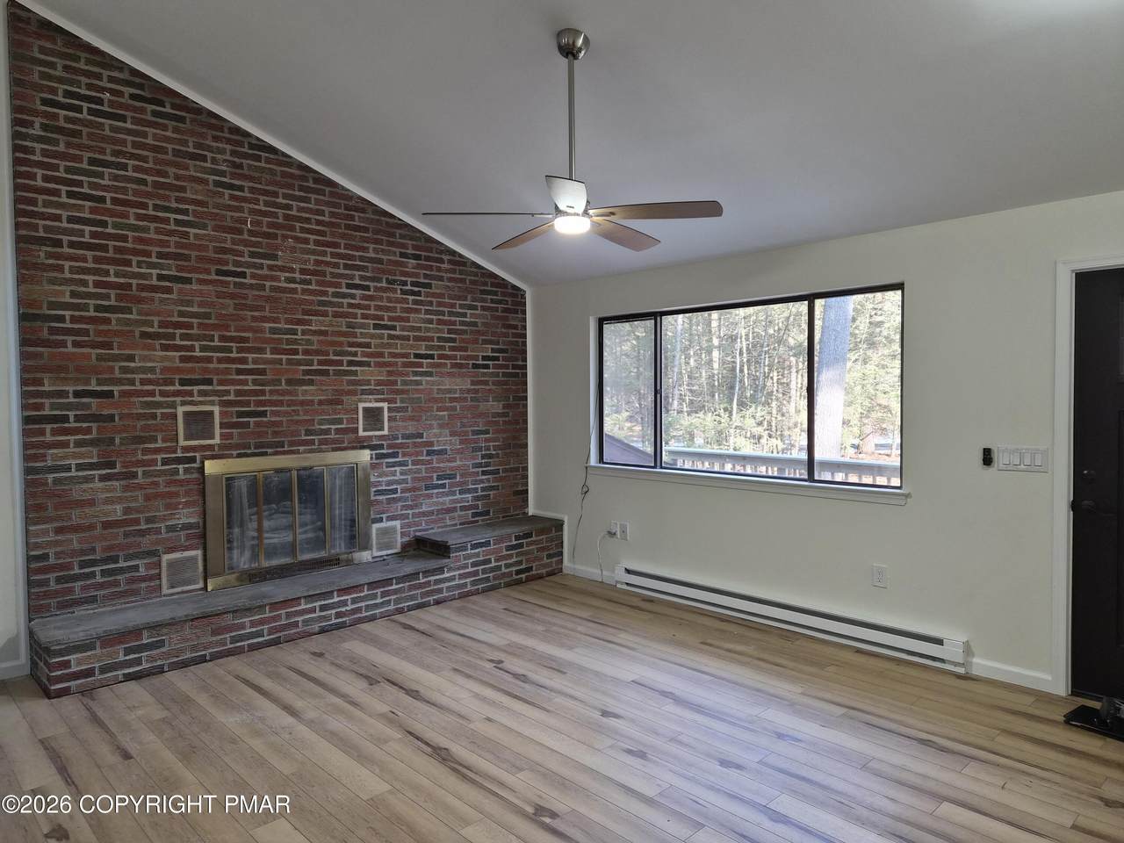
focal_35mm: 23
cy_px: 422
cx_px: 562
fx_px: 747
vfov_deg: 58.9
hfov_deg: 73.9
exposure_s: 1/120
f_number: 1.8
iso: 160
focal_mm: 5.4
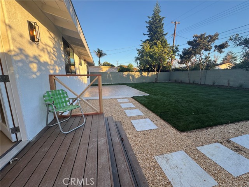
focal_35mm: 14
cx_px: 124
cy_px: 94
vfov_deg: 85.7
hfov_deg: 102.1
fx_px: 101
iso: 40
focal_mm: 2.22
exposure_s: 1/251
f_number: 2.2
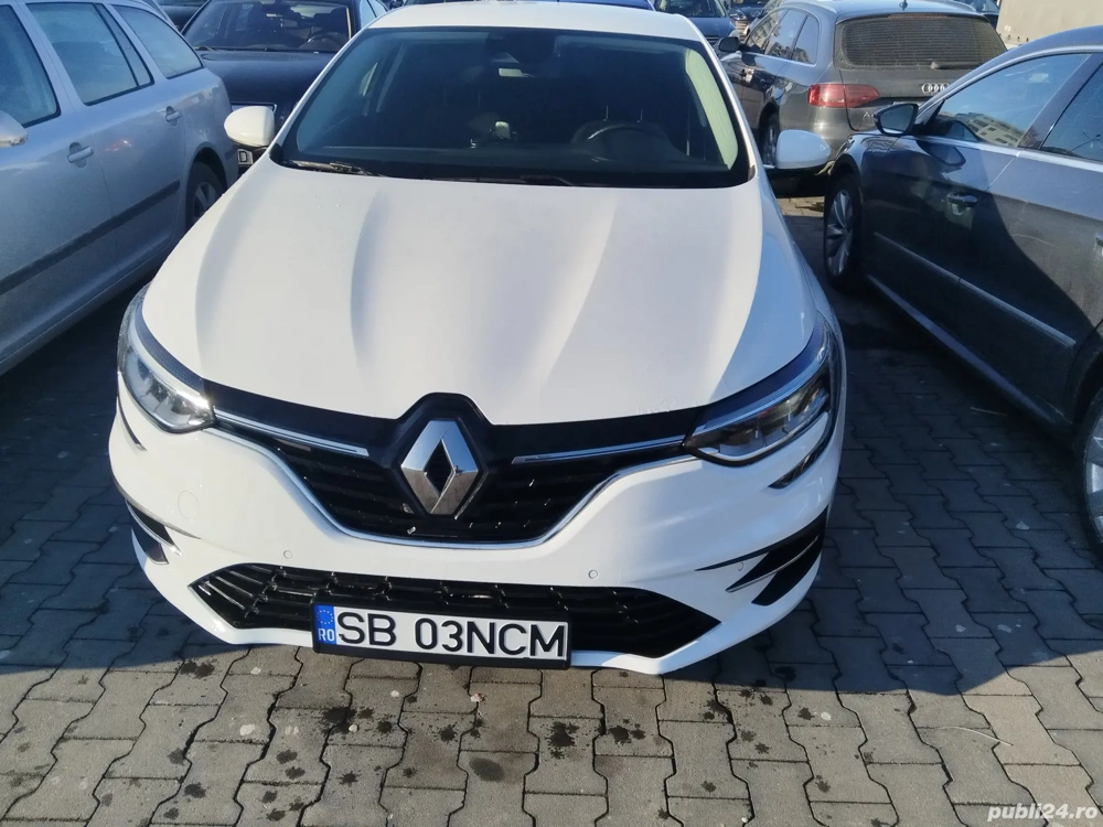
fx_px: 828
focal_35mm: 26
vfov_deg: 53.1
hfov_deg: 67.3
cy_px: 414
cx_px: 552
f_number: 1.9
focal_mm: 4.95
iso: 100
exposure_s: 1/1374
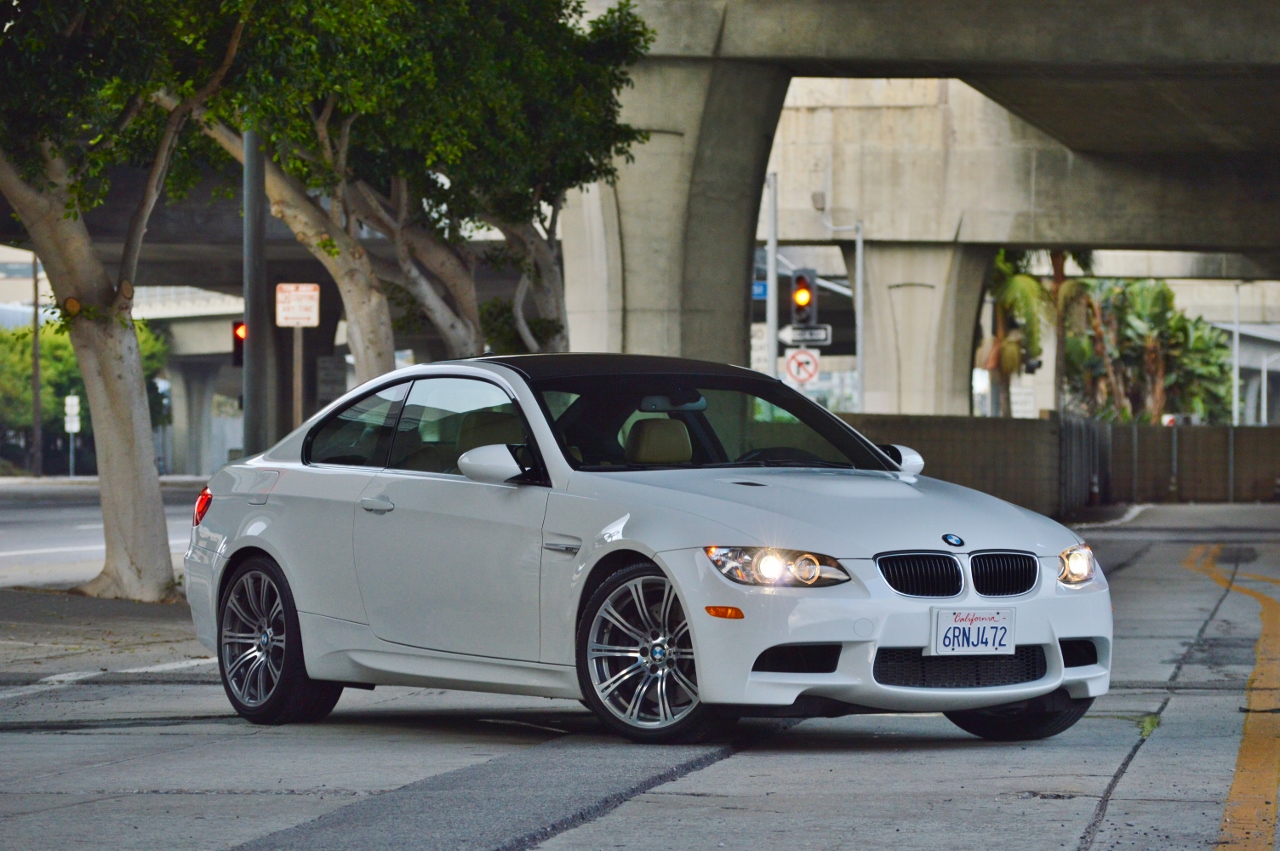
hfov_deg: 13.4
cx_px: 640
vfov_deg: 9.0
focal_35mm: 153
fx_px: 5435
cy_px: 426
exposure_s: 1/400
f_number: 5
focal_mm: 102
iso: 400
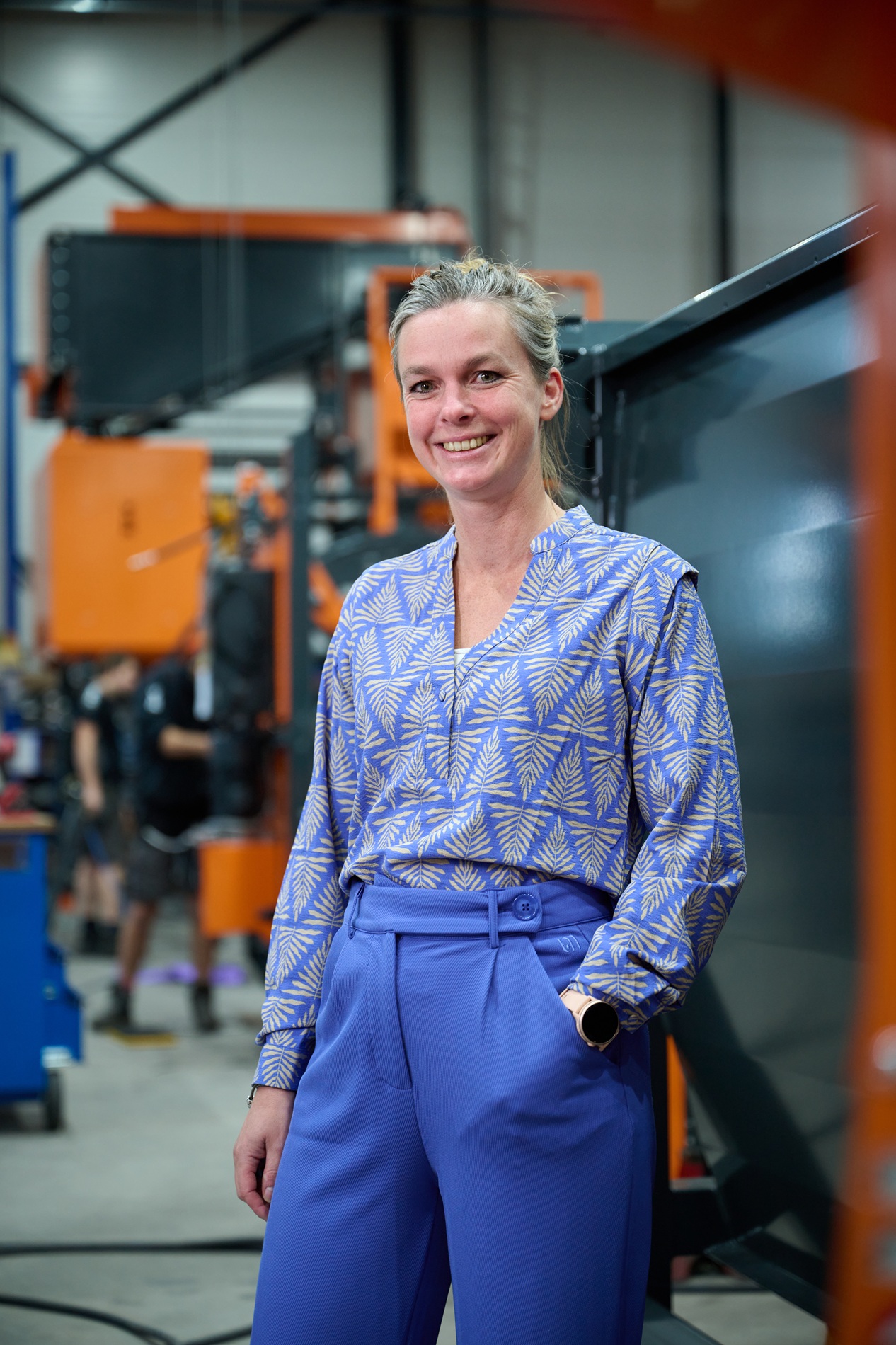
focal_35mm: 70
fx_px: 2614
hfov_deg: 19.4
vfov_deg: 28.8
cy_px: 672
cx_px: 448
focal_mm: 70
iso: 400
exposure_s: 1/80
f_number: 2.8
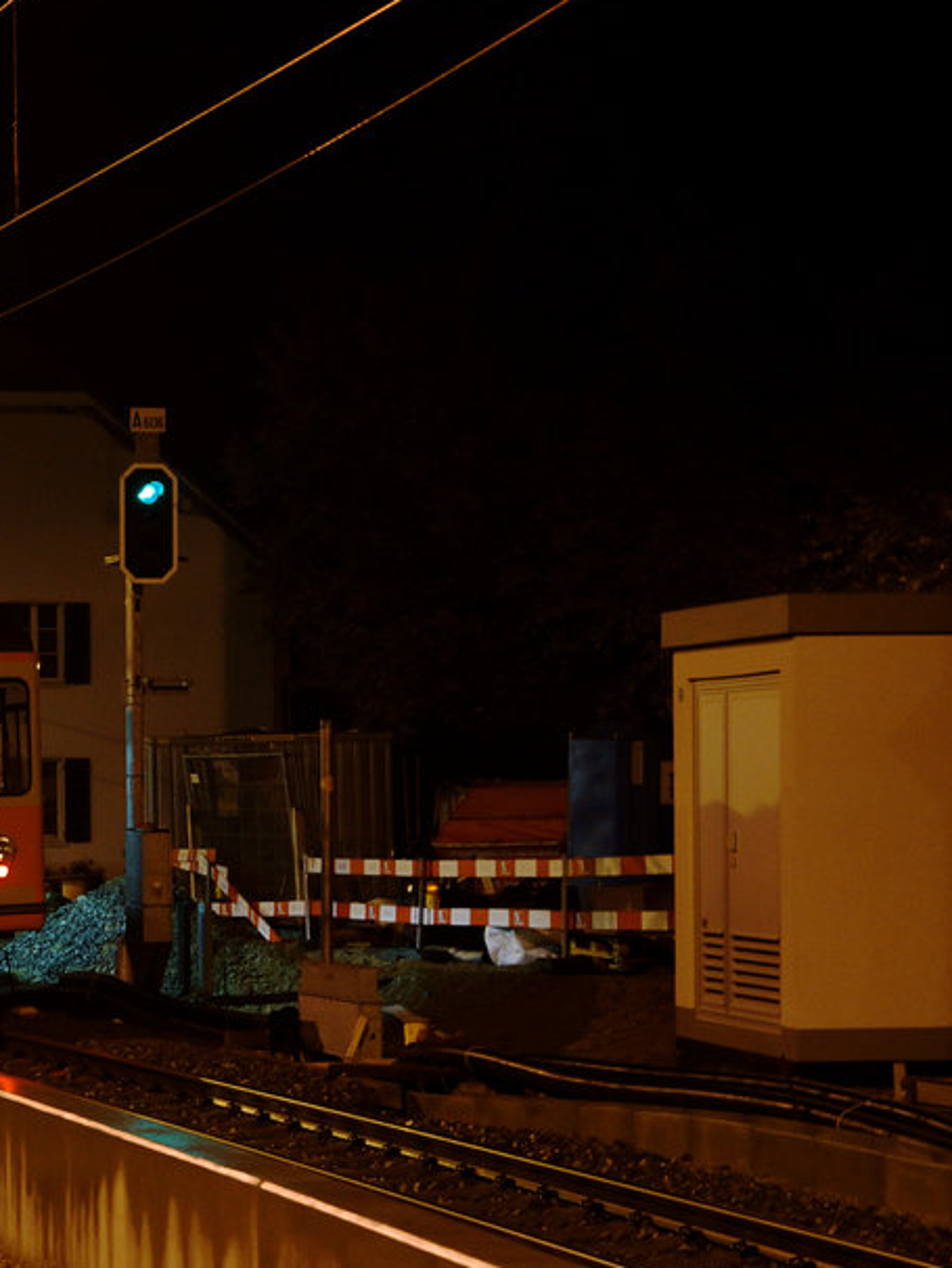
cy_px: 791
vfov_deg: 19.6
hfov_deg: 14.4
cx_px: -128
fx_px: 3663
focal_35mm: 100
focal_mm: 35
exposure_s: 1/5
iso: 800
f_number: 3.2
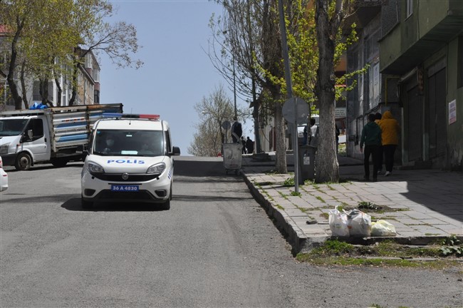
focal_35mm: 99
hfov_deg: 20.6
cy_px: 154
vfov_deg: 13.8
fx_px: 1272
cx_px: 232
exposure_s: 1/800
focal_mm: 66
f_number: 14
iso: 1000
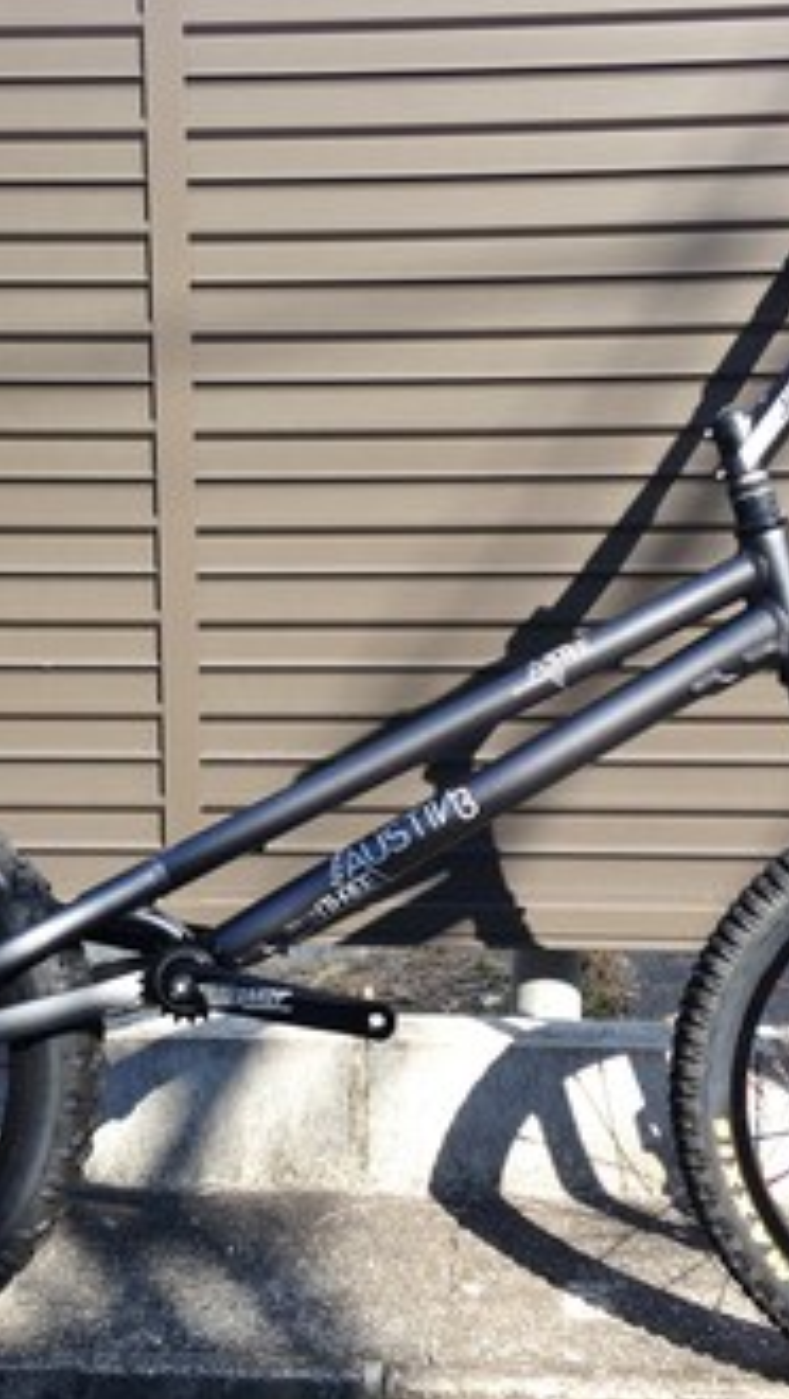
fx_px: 1820
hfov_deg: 24.5
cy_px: 712
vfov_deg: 42.1
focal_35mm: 49
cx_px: 407
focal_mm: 4.12
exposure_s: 1/547
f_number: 2.4
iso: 50
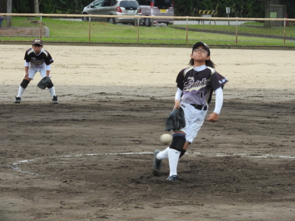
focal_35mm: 220
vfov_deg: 6.8
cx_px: 148
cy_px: 110
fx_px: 1875
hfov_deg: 9.0
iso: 100
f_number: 5.3
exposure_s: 1/125
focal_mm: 39.4
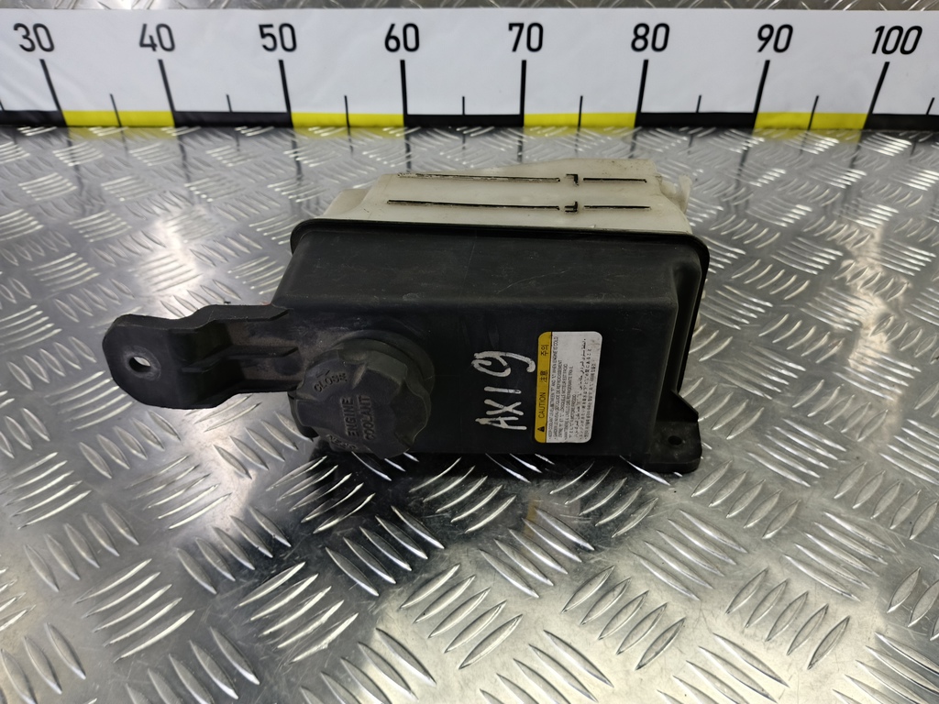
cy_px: 352
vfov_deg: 58.9
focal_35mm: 23
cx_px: 470
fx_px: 624
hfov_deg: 73.9
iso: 112
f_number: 1.6
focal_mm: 4.11
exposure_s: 1/33.3
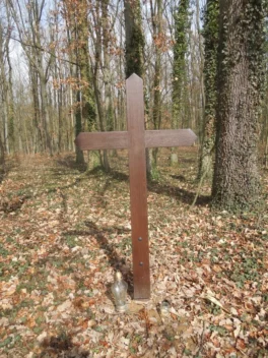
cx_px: 134
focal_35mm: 25
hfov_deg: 54.9
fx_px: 258
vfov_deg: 69.4
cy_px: 179
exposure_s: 1/500
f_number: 6.6
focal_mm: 4.5
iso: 400
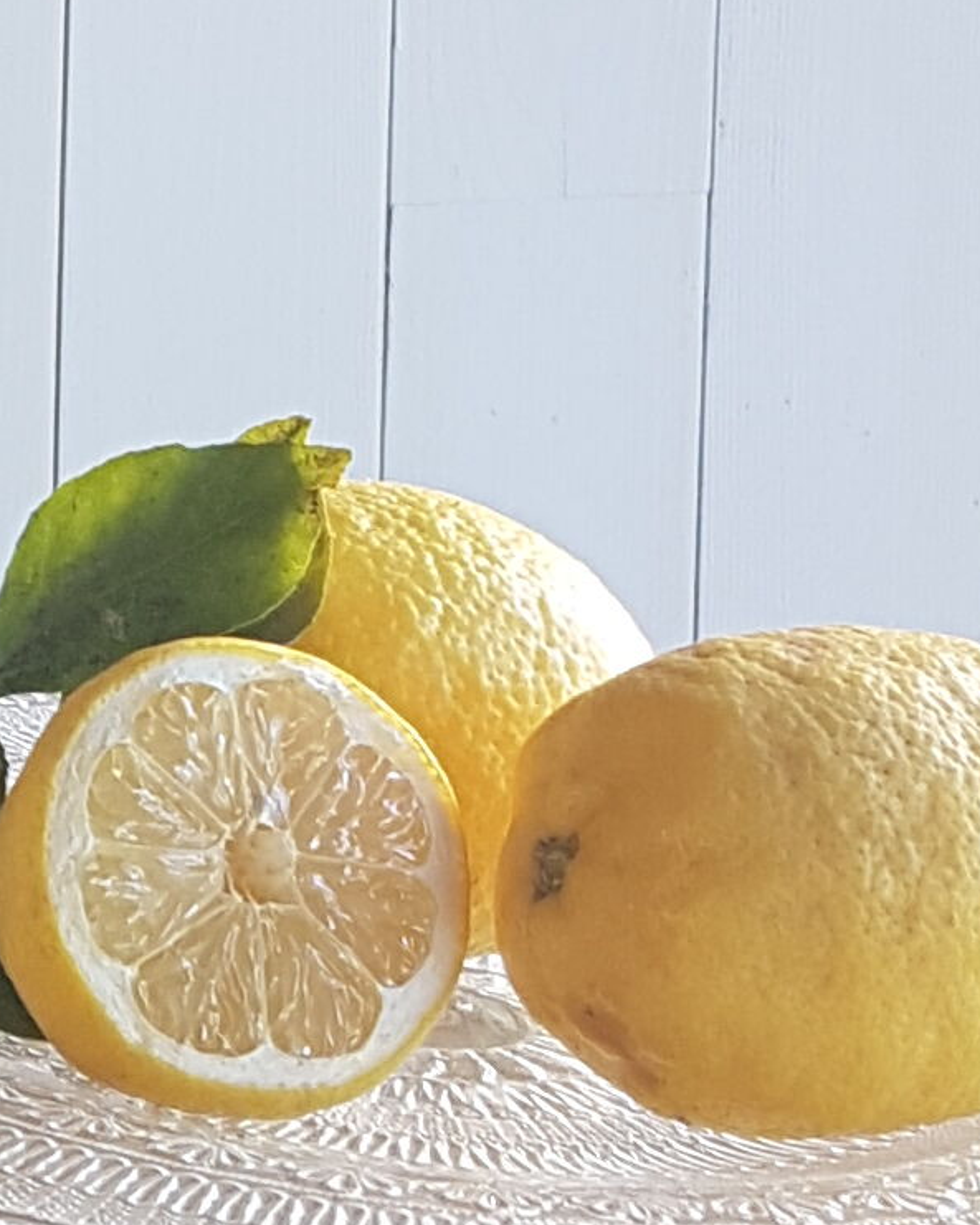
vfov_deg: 13.9
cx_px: -806
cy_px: 202
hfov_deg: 10.5
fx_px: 5002
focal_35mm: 138
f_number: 1.7
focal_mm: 4.2
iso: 40
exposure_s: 1/100
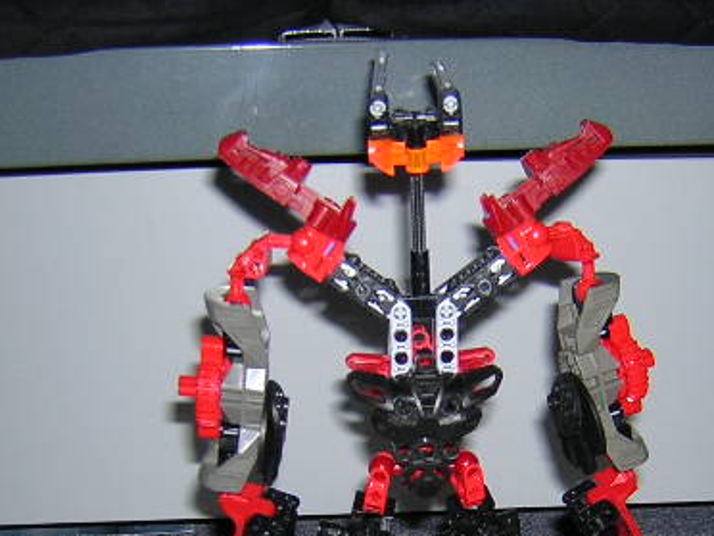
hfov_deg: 31.1
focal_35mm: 62
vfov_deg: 23.2
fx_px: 1279
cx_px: 411
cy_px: 457
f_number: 2.6
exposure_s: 1/60.1
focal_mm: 4.7
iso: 100
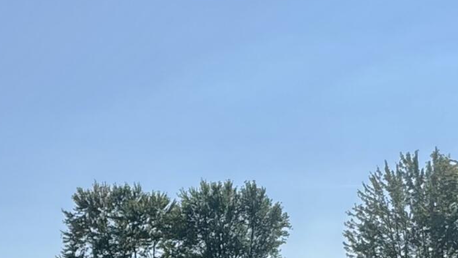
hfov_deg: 27.6
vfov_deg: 16.9
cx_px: -106
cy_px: 364
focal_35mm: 66
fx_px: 802
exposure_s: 1/2674
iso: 50
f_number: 2.2
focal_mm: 2.22
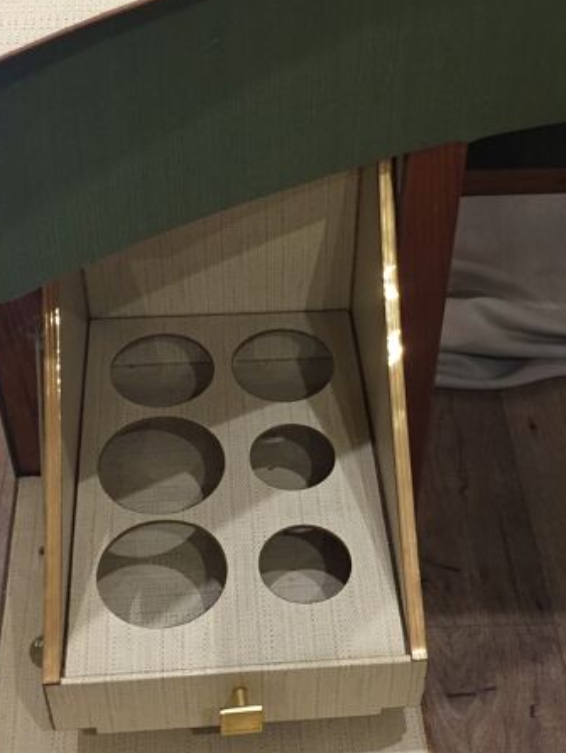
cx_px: 299
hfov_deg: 28.1
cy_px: 326
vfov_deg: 36.7
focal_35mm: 52
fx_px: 1133
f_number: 2.2
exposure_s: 1/33
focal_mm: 4.15
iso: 200
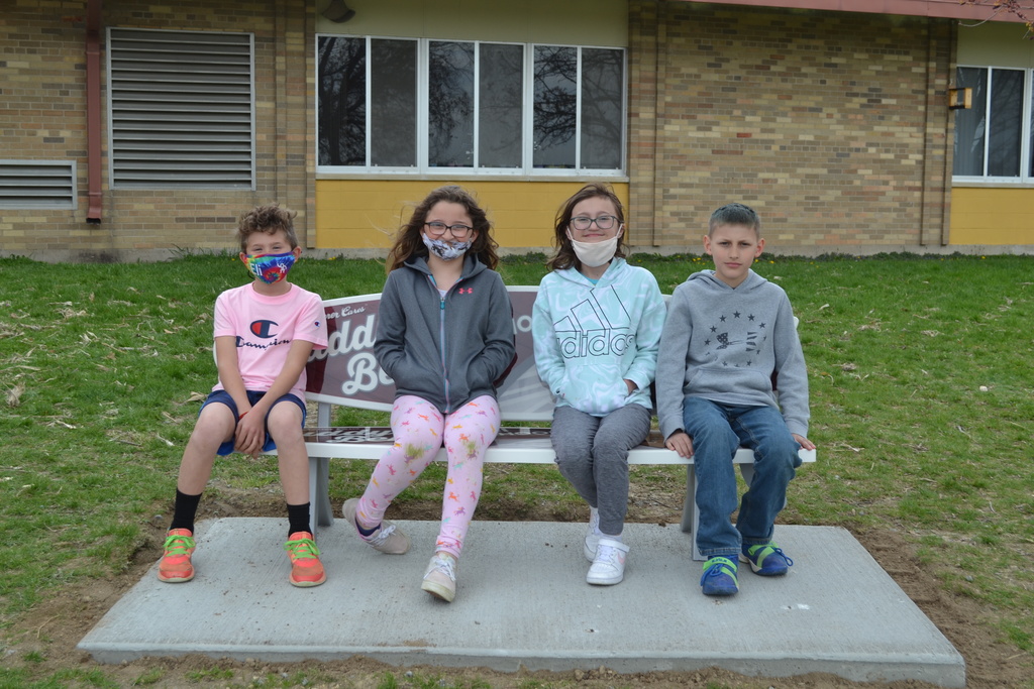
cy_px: 344
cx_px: 517
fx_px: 1293
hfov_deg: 43.6
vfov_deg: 29.9
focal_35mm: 45
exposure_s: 1/125
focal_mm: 30
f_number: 5.6
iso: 100
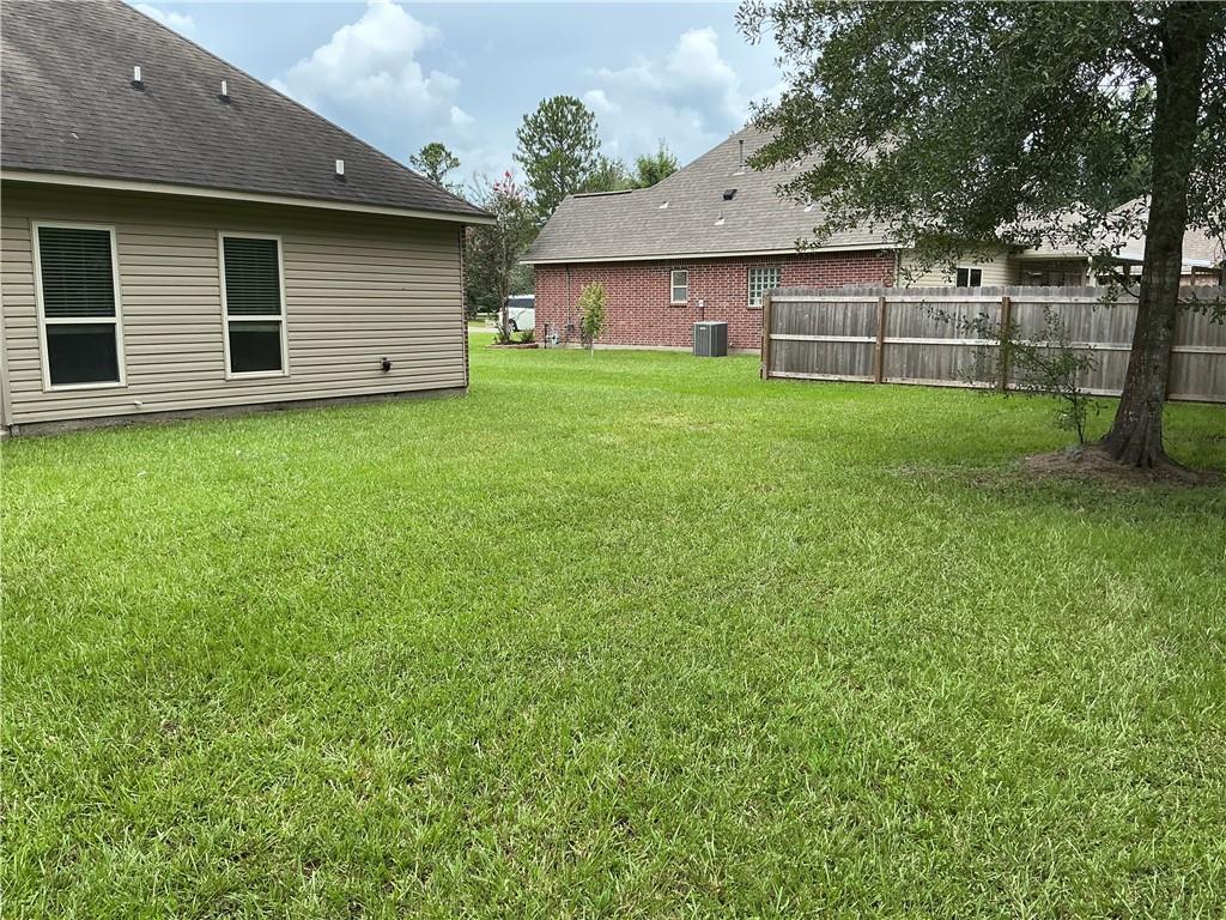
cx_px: 613
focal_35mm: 29
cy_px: 460
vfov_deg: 48.2
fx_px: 1027
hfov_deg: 61.7
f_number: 1.8
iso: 25
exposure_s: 1/486
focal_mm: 3
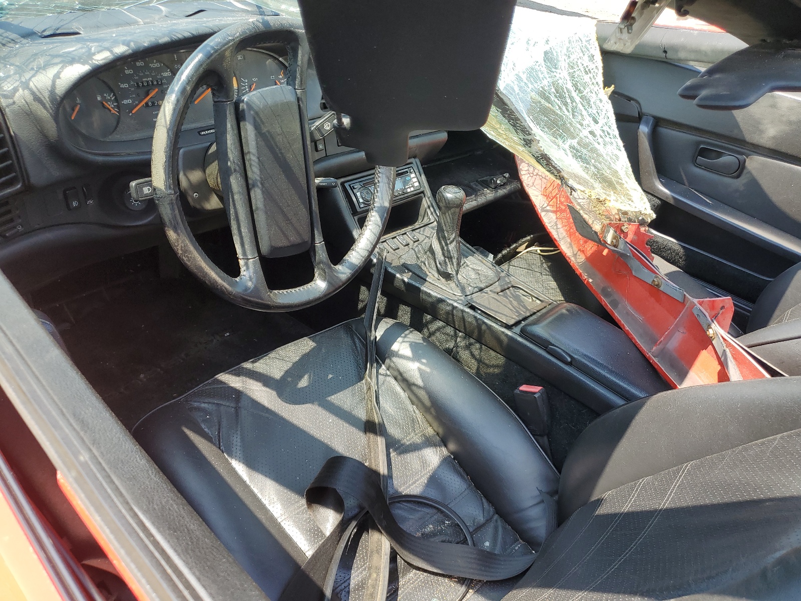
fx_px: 602
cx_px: 400
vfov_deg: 53.1
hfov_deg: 67.3
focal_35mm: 26
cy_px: 300
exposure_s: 1/476
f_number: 1.5
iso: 50
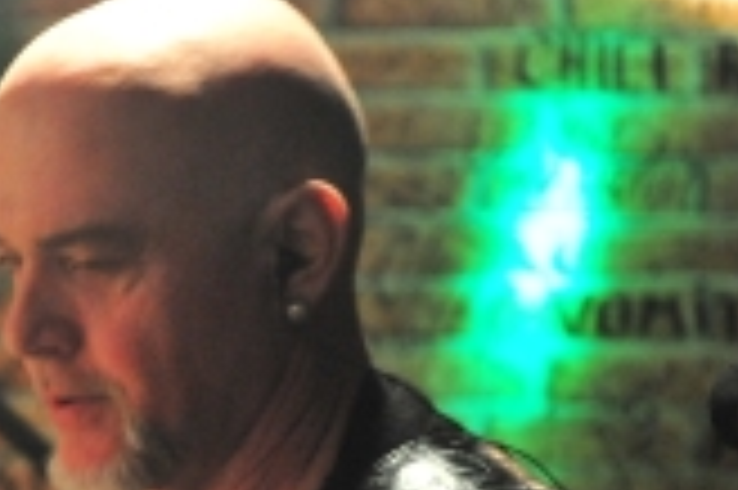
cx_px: 50
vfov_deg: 6.4
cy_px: 335
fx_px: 4362
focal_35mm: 213
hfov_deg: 9.6
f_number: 2.8
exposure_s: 1/125
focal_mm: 70
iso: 6400
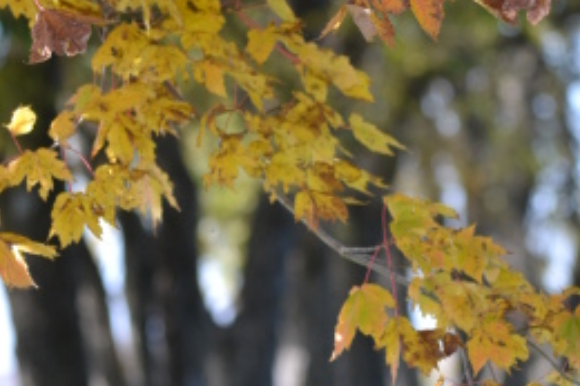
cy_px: 196
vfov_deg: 4.0
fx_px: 5571
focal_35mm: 346
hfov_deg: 6.0
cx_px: 367
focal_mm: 120
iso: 400
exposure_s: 1/400
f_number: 5
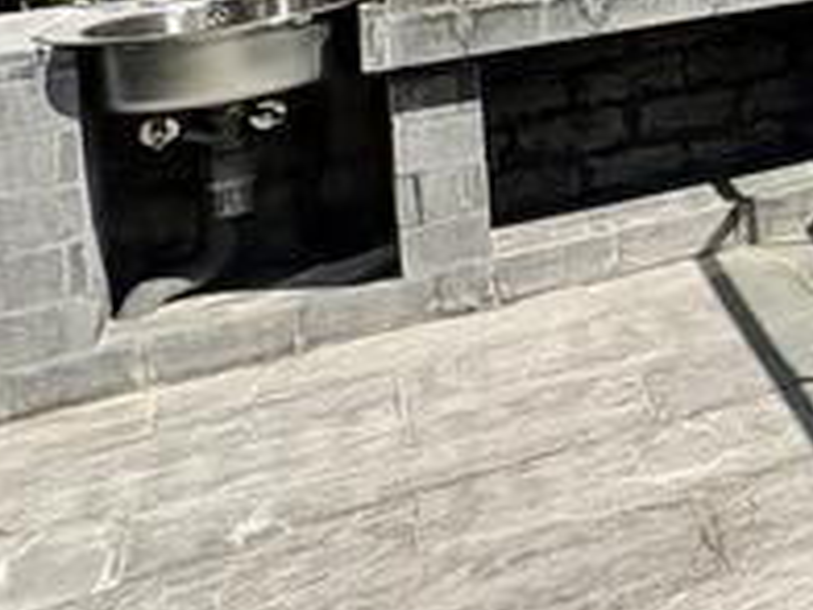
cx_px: 1916
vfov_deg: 17.9
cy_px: -344
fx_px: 1691
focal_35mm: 72
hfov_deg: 15.5
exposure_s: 1/2985
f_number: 2.2
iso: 50
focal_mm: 2.22
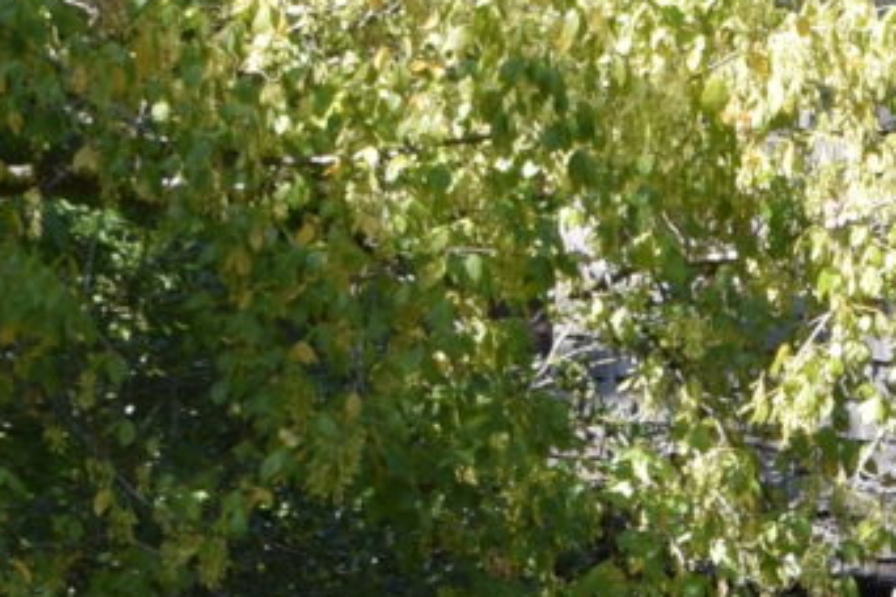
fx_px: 8387
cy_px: 1067
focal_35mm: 337
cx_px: 1732
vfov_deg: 4.0
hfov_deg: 6.0
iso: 100
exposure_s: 1/160
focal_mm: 30
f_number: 6.3
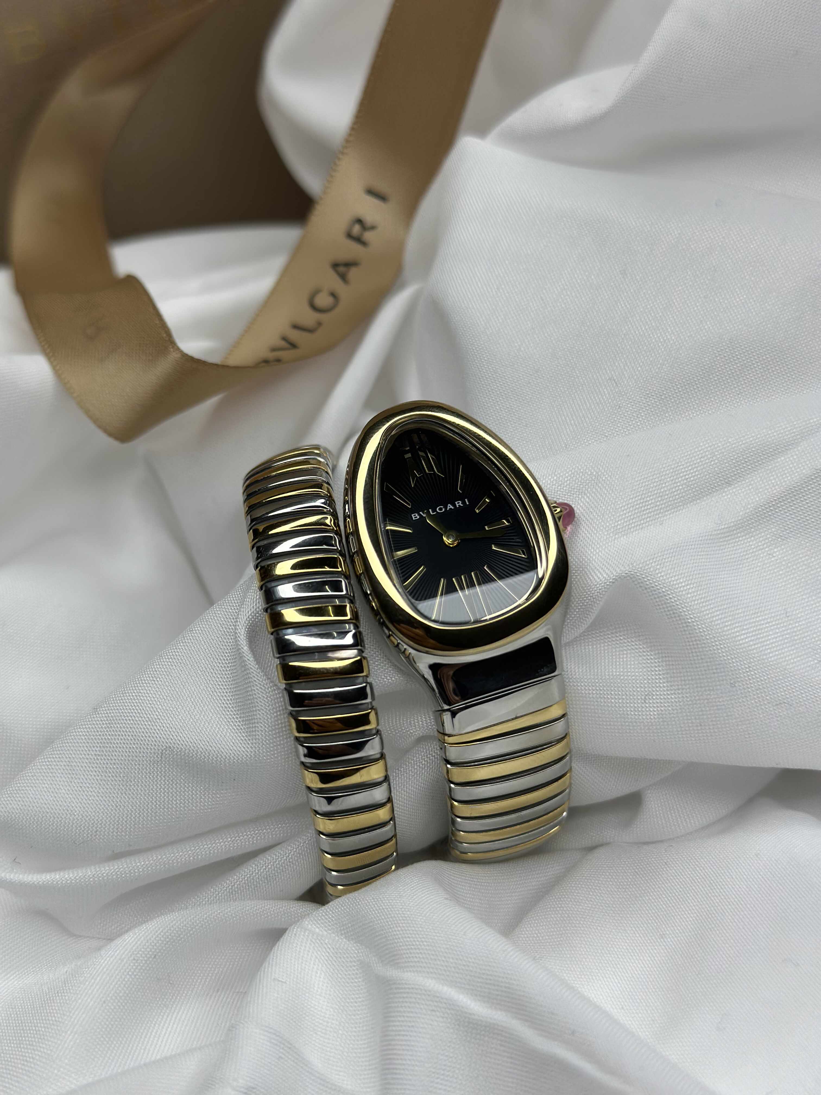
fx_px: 1518
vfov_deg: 39.7
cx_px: 410
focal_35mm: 48
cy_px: 548
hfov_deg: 30.3
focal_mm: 6.86
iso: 80
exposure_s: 1/953
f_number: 1.78
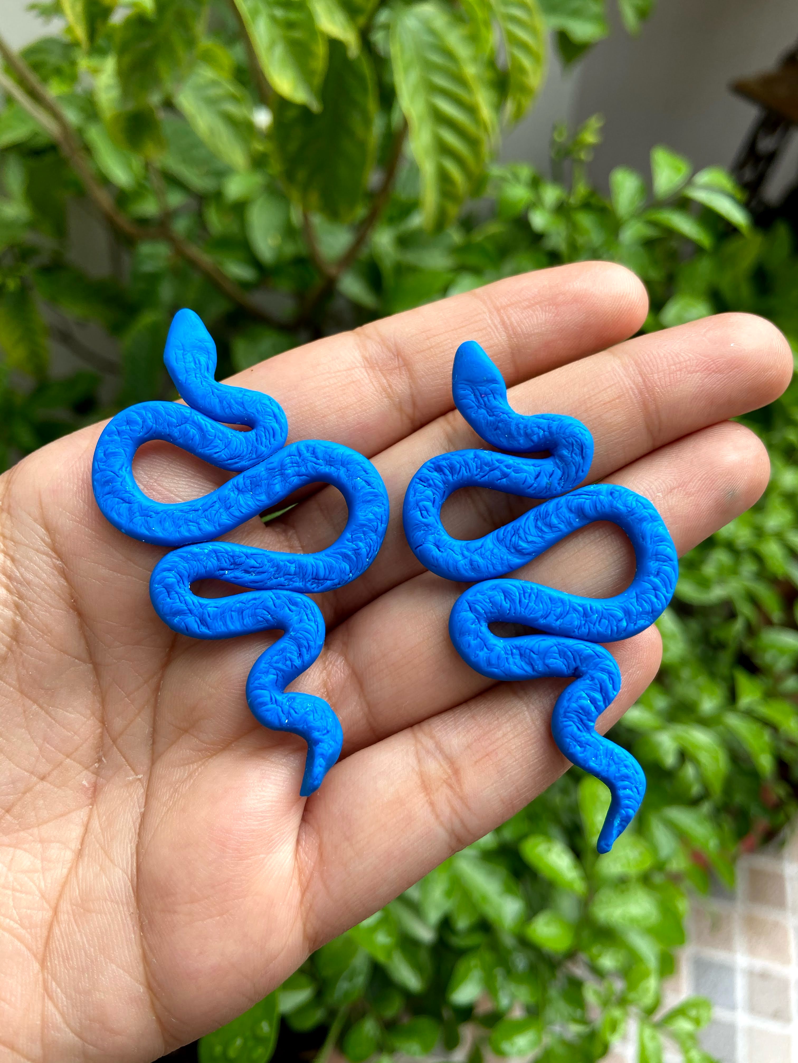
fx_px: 799
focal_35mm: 26
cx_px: 399
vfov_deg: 67.3
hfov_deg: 53.1
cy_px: 532
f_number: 1.8
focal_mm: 4.25
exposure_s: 1/124
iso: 32
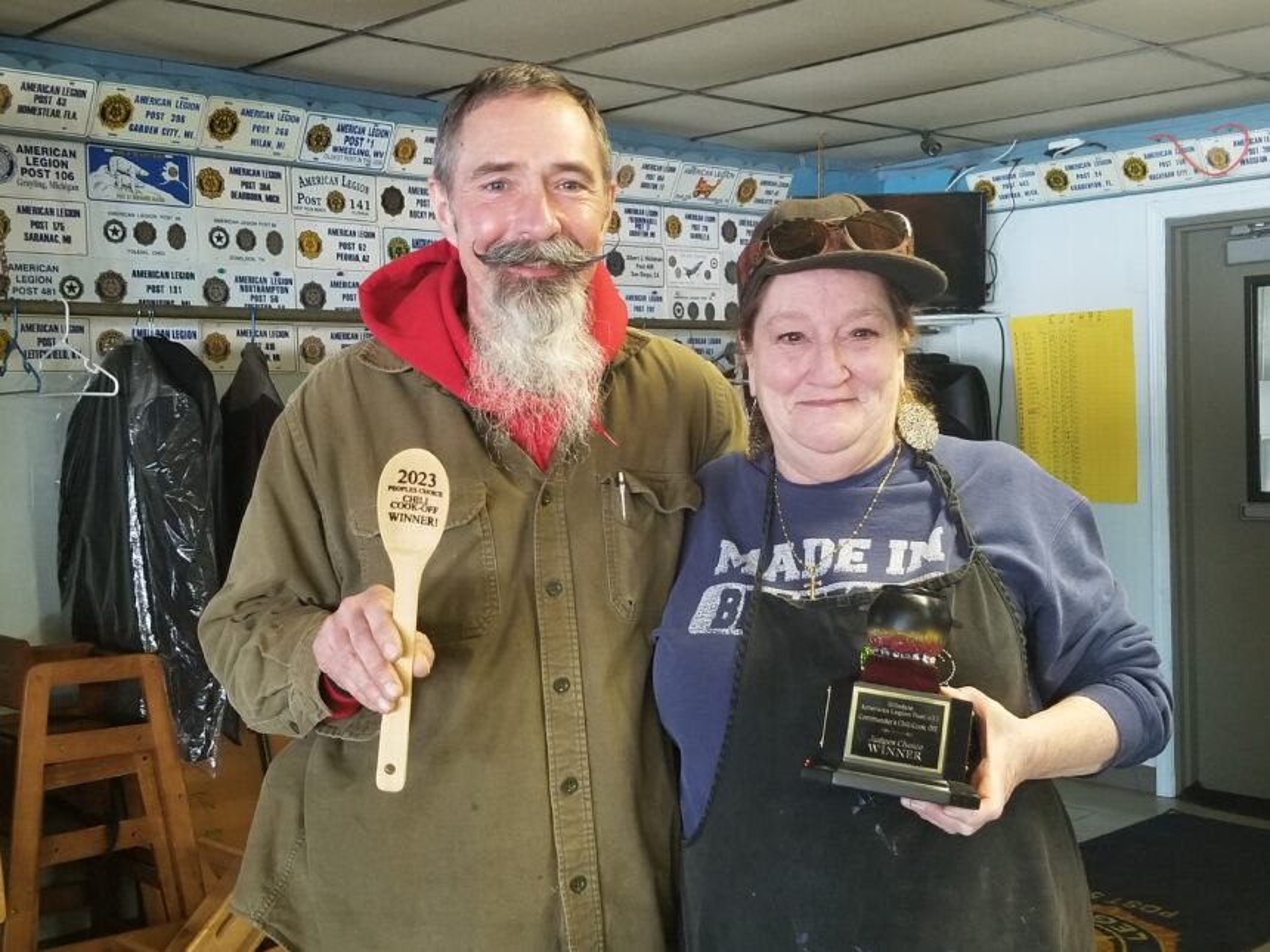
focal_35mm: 26
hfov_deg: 67.3
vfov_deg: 53.1
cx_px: 635
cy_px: 476
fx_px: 954
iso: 200
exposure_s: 1/30
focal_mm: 4.25
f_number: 1.7
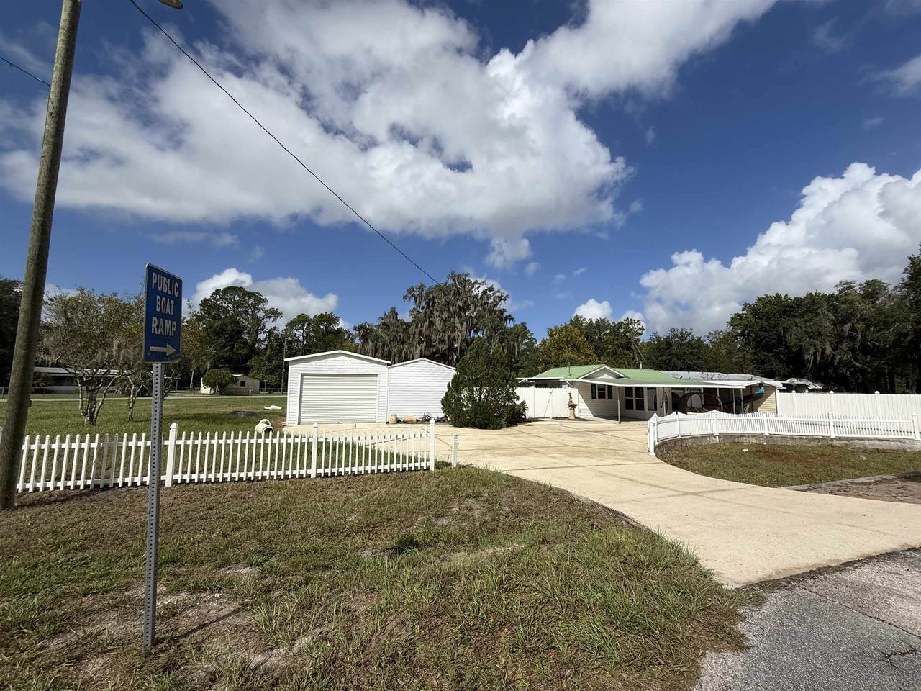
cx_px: 460
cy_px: 346
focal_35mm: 14
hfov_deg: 102.1
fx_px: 372
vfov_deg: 85.7
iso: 50
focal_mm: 2.22
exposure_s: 1/4762
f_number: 2.2
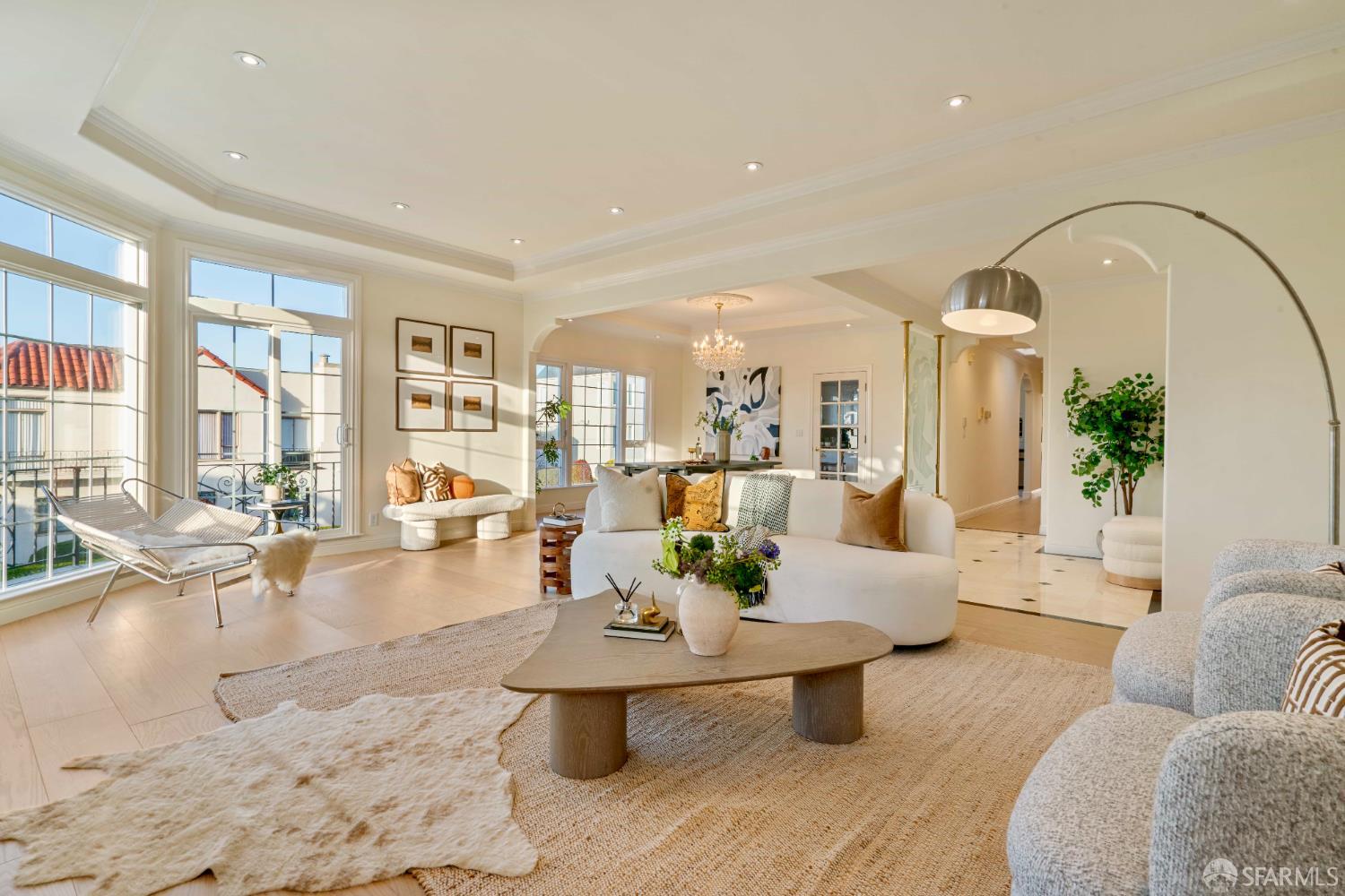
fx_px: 598
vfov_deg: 73.7
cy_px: 448
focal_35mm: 16
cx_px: 672
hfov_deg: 96.7
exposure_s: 1/10
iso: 250
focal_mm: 16
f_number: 16
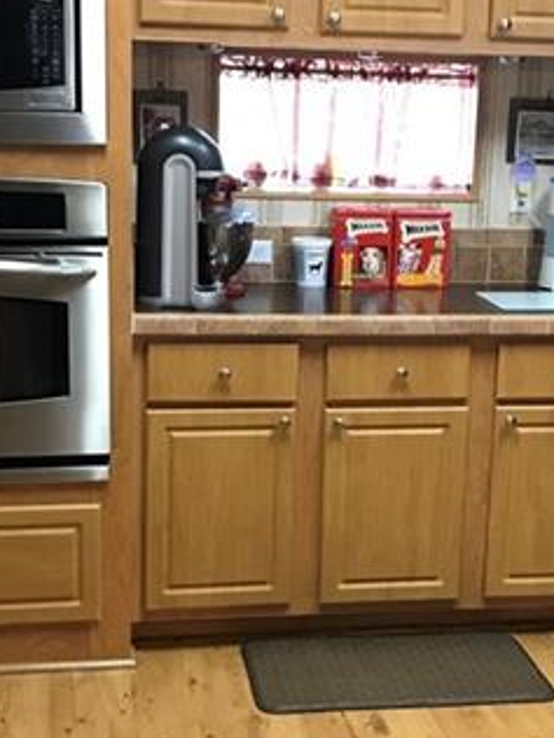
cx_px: 323
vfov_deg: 28.5
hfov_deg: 21.6
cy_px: 411
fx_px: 1451
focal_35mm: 68
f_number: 1.8
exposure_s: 1/15
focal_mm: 3.99
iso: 64
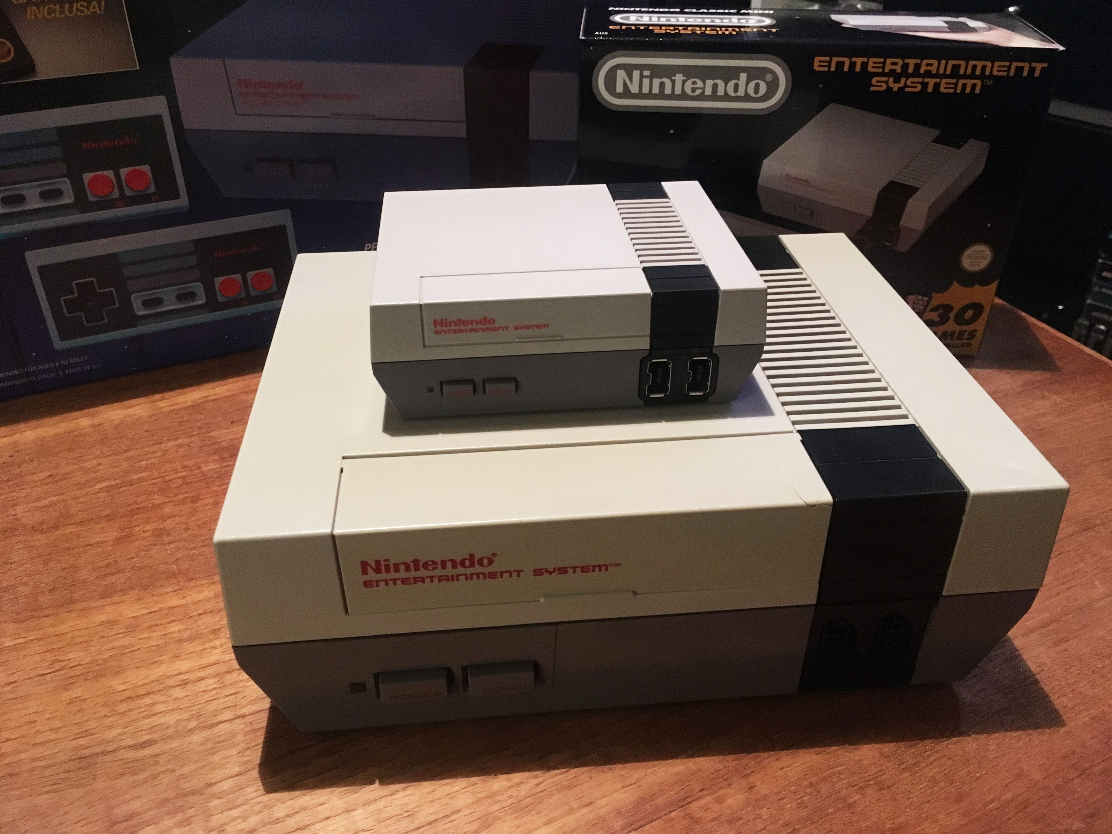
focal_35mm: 29
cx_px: 556
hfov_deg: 61.7
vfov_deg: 48.2
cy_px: 417
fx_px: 932
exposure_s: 1/17
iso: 320
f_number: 2.2
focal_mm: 4.15
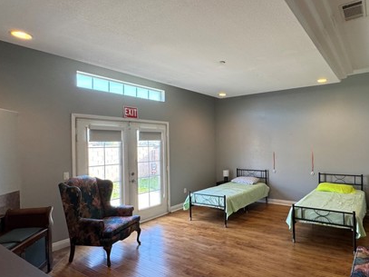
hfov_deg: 74.3
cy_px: 144
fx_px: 234
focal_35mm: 22
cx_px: 243
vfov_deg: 61.0
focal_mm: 2.22
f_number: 2.2
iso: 200
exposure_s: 1/120
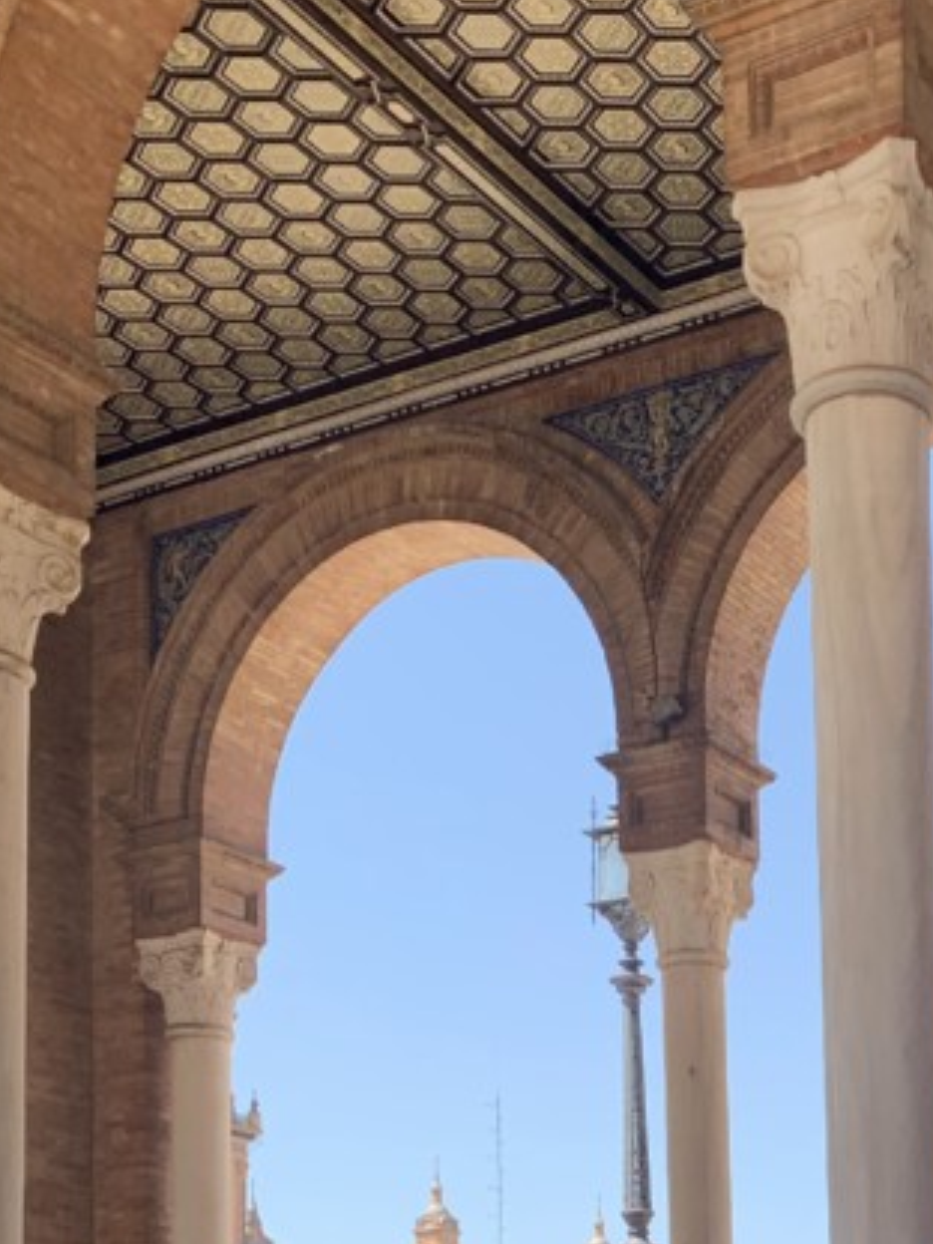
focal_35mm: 60
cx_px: 894
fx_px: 2156
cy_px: 1370
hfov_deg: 23.6
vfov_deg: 29.1
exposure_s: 1/608
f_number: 1.8
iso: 25
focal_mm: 4.25
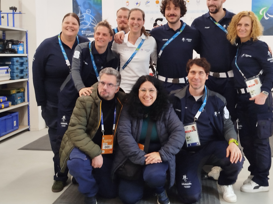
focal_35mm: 47
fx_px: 371
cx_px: 151
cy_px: 87
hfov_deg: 40.4
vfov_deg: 30.8
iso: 100
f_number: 1.7
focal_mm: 5.31
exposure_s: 1/33
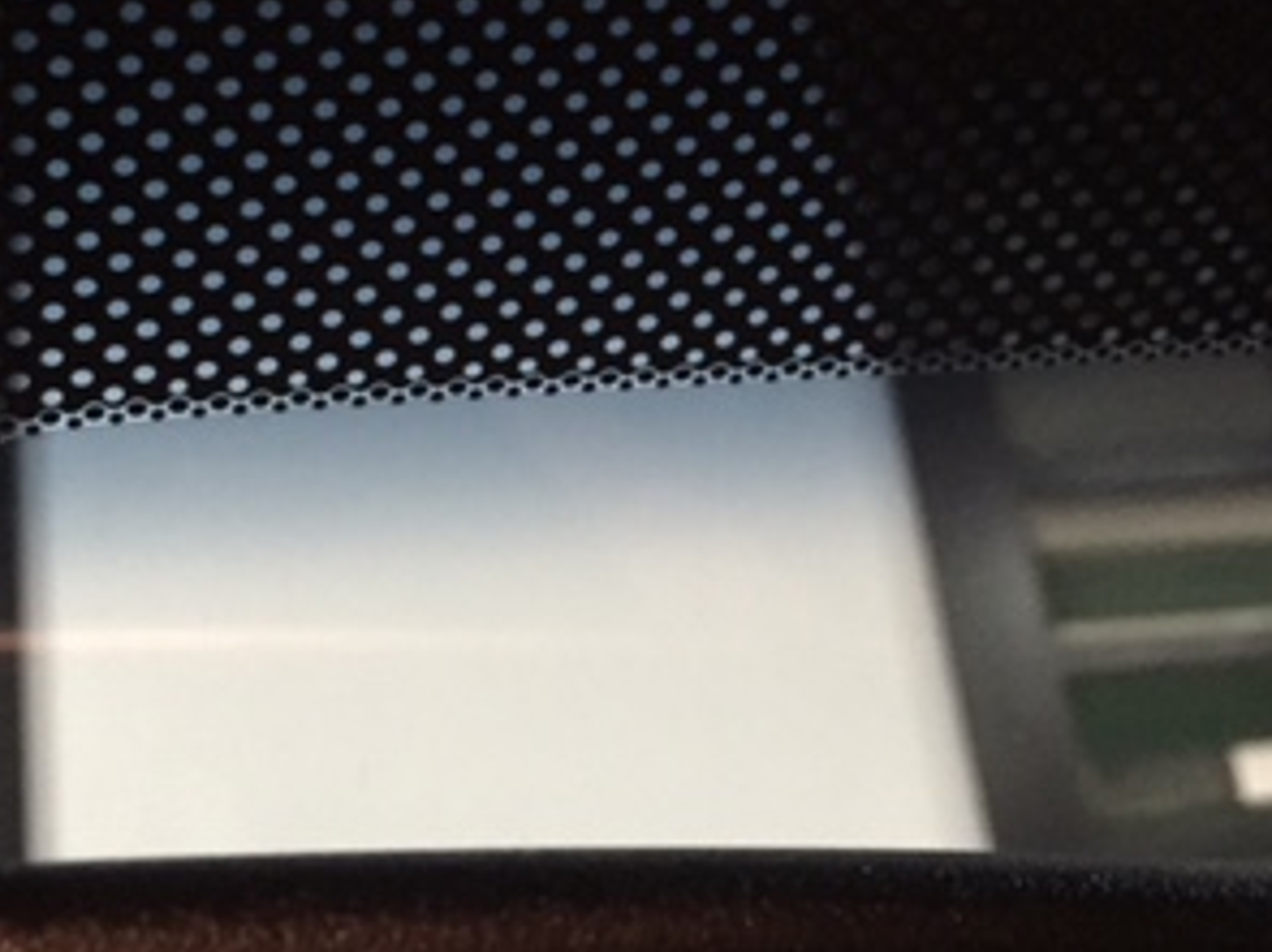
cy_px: 30
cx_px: 668
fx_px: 2314
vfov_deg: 22.5
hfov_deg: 30.7
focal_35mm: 63
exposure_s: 1/17
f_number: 2.2
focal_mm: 4.15
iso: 500
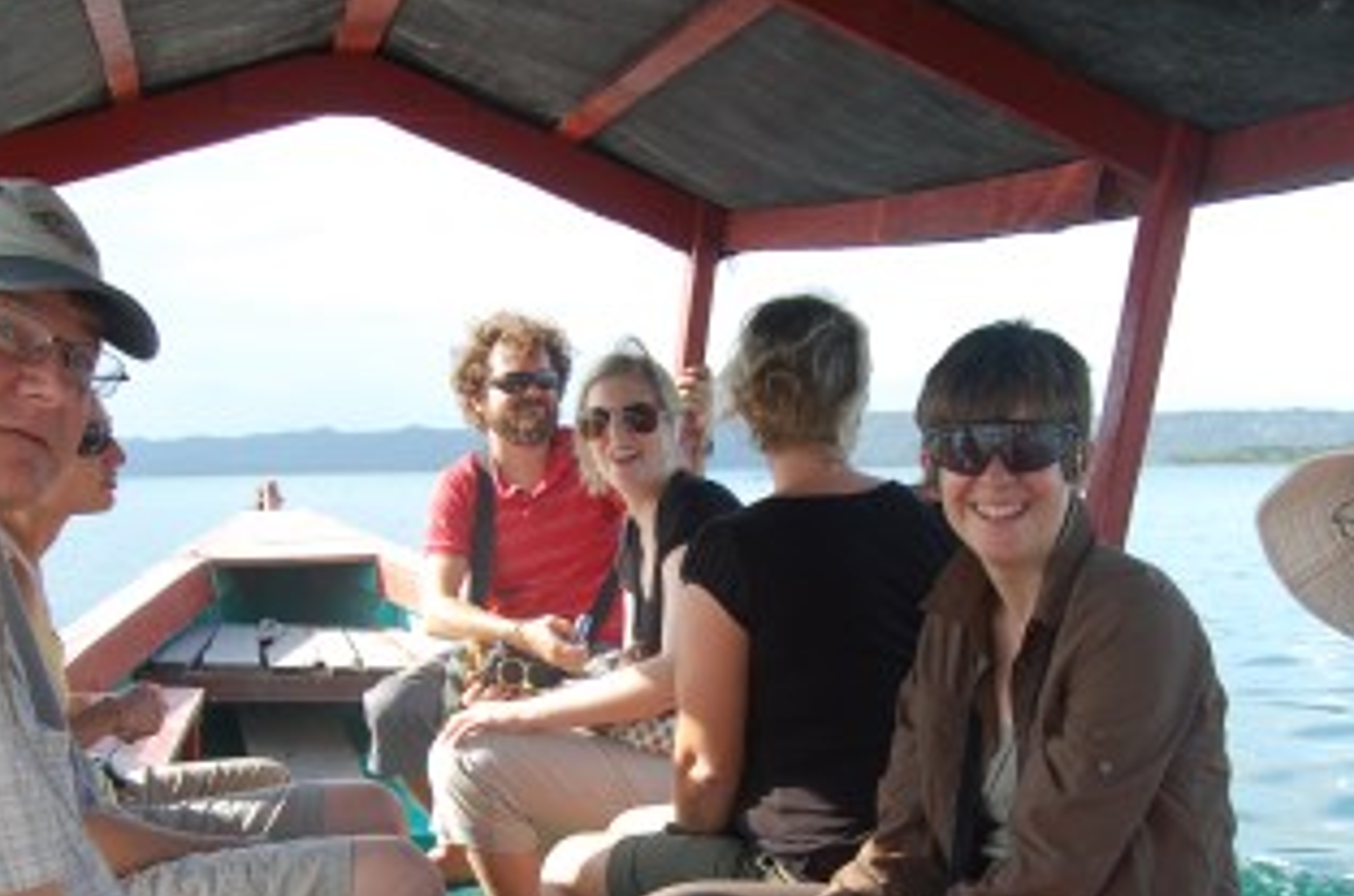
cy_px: 671
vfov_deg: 30.5
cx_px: 744
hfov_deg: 45.5
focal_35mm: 43
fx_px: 1613
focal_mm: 18
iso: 200
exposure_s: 1/200
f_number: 7.1
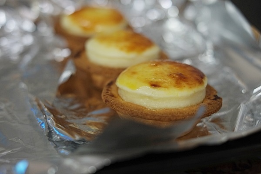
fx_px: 384
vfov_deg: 25.5
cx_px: 130
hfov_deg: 37.5
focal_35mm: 53
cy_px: 87
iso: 800
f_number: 2.8
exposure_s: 1/52
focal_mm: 35
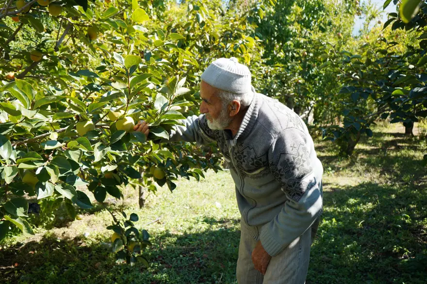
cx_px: 214
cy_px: 142
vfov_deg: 38.9
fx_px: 403
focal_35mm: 34
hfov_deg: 55.8
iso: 100
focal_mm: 34
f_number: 5.6
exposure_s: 1/125
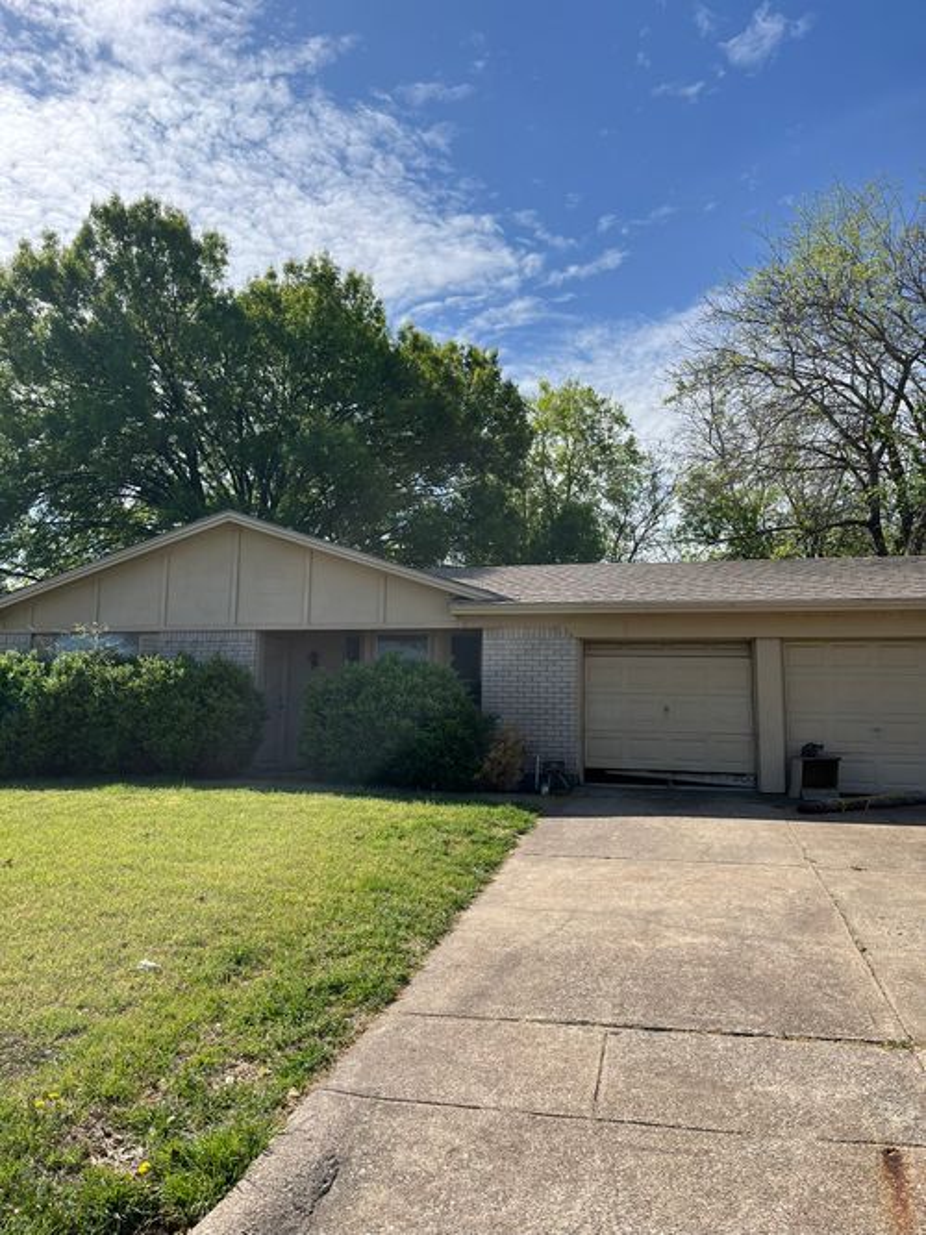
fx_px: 928
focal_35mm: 26
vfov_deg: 67.3
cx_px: 463
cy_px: 618
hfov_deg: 53.0
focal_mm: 5.1
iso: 50
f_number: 1.6
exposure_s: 1/4484
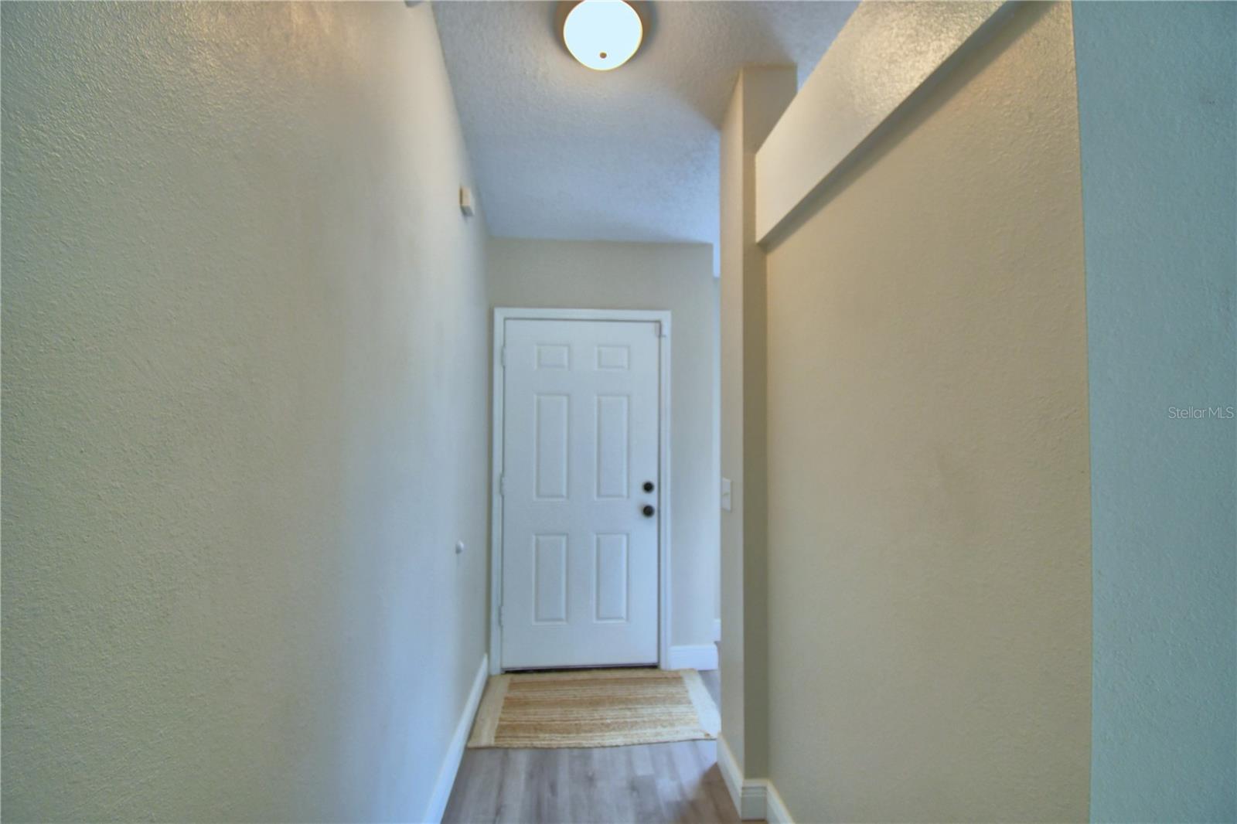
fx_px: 515
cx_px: 618
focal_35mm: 15
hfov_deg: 100.4
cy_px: 412
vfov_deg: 77.3
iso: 400
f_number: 4.5
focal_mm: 10
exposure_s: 1/60
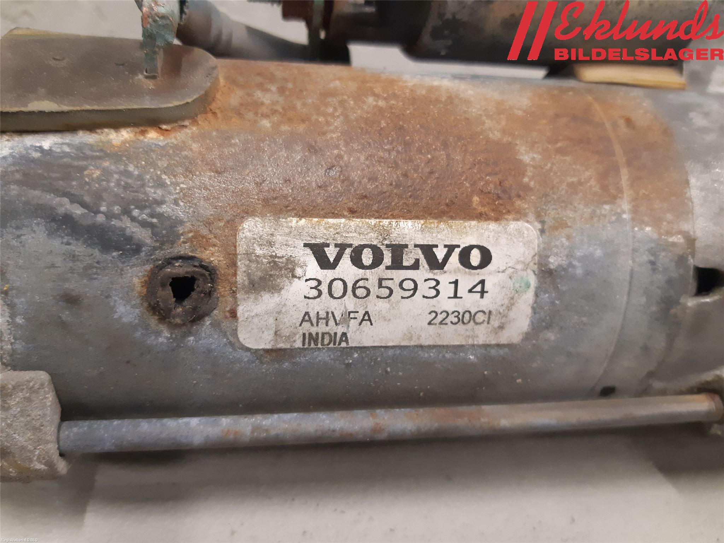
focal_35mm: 26
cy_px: 272
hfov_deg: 67.3
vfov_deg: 53.1
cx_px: 362
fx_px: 544
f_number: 1.7
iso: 250
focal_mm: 3.93
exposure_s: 1/50
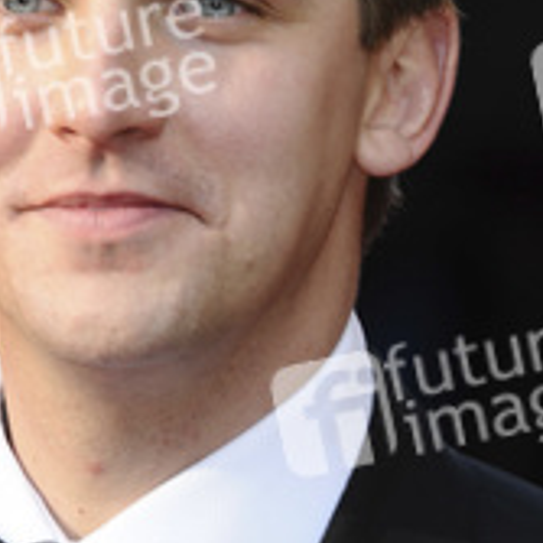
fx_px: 9495
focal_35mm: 535
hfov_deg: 3.3
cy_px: 237
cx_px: 145
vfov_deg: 3.3
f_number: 5.6
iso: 320
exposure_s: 1/250
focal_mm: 175
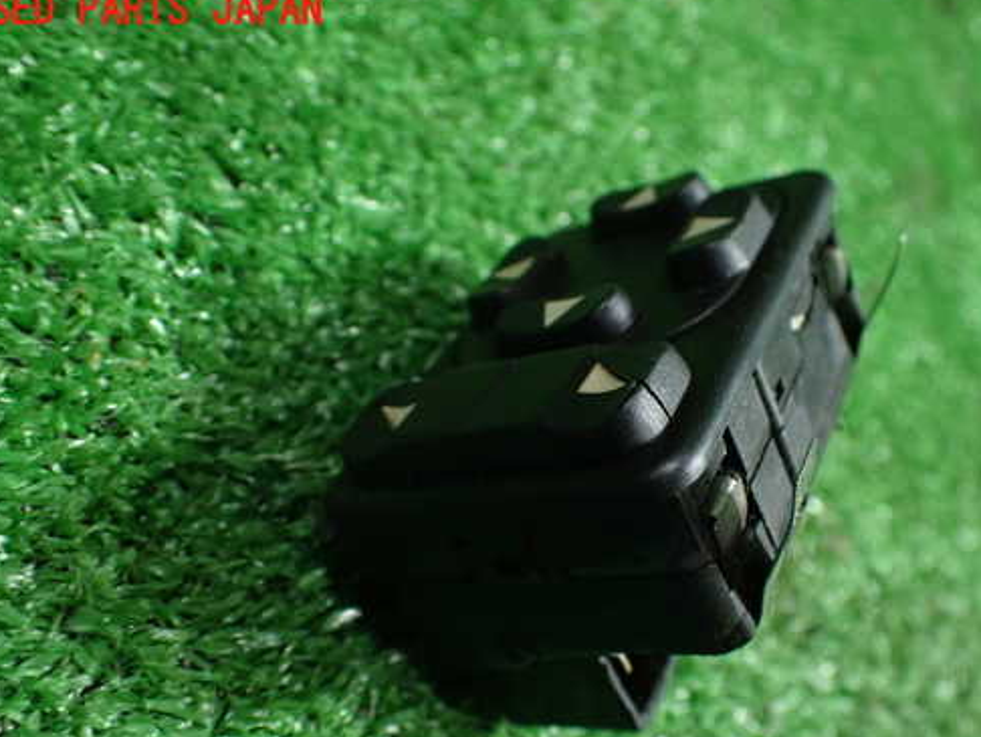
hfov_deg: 50.0
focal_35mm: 37
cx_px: 561
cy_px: 440
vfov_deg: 38.5
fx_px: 1049
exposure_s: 1/60
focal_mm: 5.4
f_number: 2.3
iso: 800
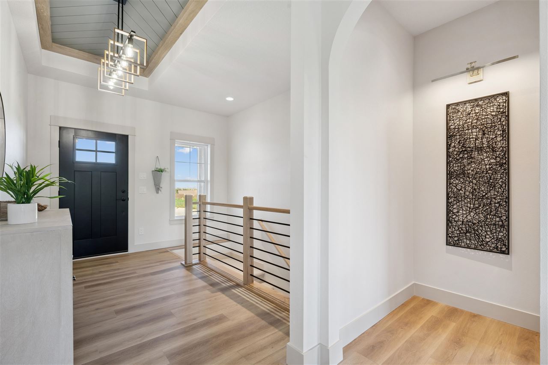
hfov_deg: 96.7
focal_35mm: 16
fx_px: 244
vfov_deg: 73.7
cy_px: 182
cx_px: 274
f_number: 10
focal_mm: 16
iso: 400
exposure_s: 1/8
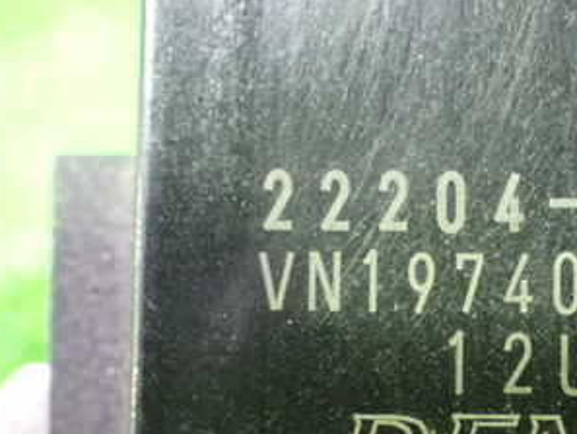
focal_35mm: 117
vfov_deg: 12.6
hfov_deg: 16.6
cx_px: 526
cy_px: 391
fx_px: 1951
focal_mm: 10.35
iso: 1600
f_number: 3.5
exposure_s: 1/8
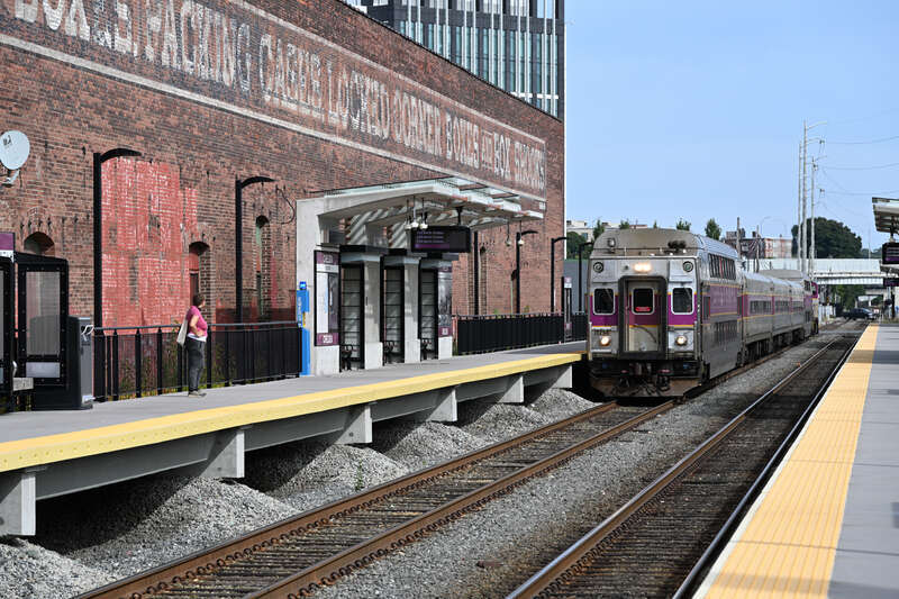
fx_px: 2746
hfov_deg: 18.6
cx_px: 450
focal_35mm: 110
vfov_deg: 12.4
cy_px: 300
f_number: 8
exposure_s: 1/250
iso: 100
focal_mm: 110
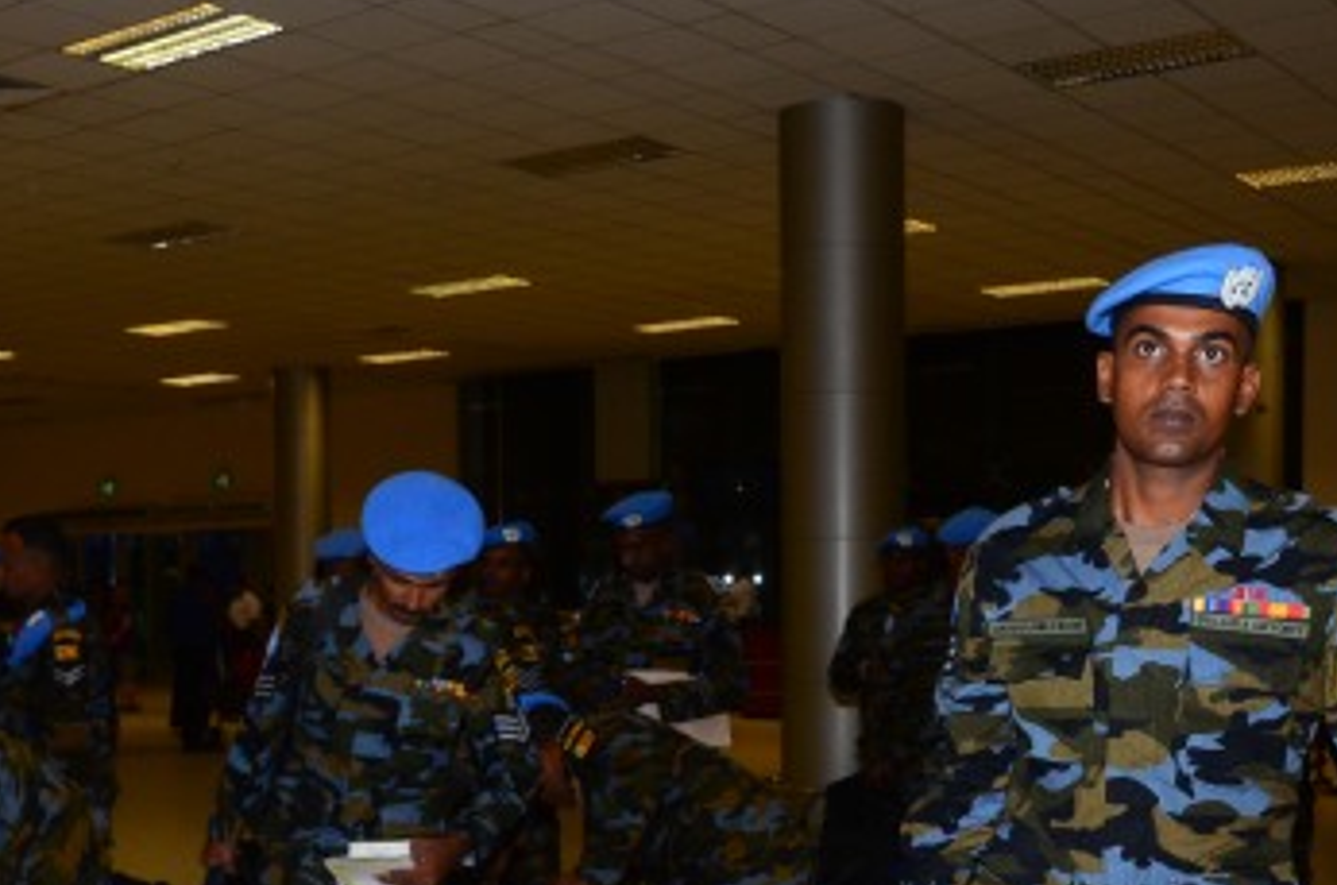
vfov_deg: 25.5
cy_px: 690
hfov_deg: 38.2
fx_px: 1927
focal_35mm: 52
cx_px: 564
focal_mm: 20
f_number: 6.3
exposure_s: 1/100
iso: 800
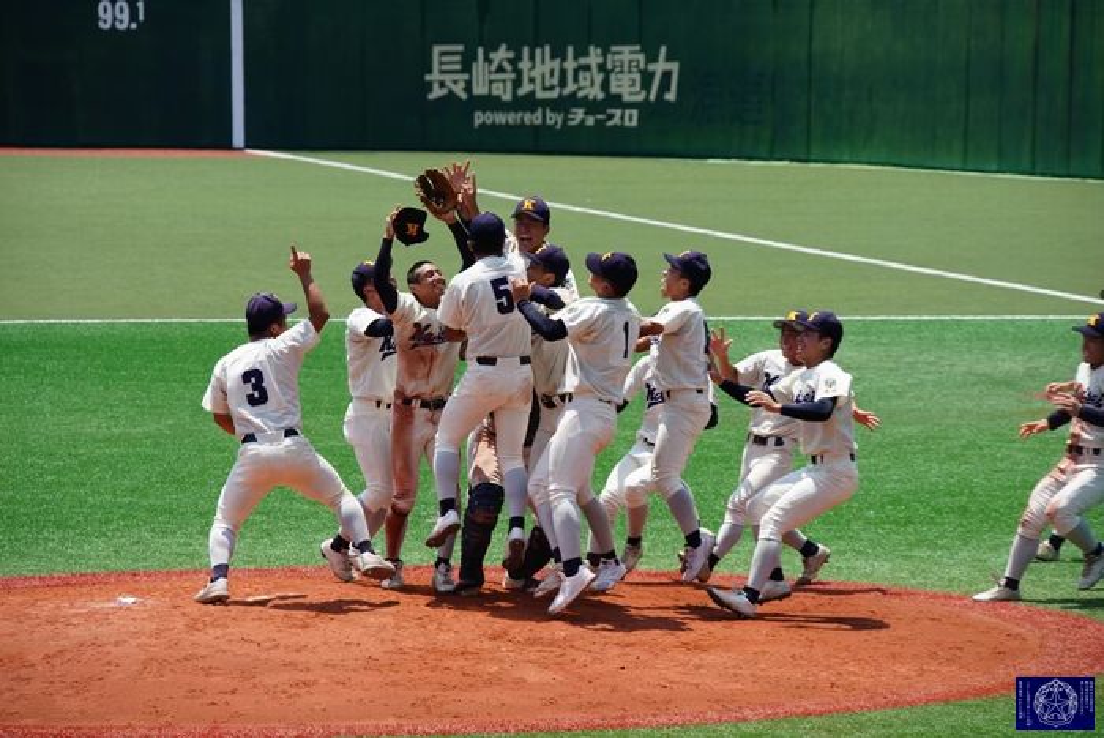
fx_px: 6752
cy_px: 369
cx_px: 552
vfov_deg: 6.3
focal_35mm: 220
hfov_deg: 9.3
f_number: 7.1
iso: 640
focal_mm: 220
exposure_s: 1/1250
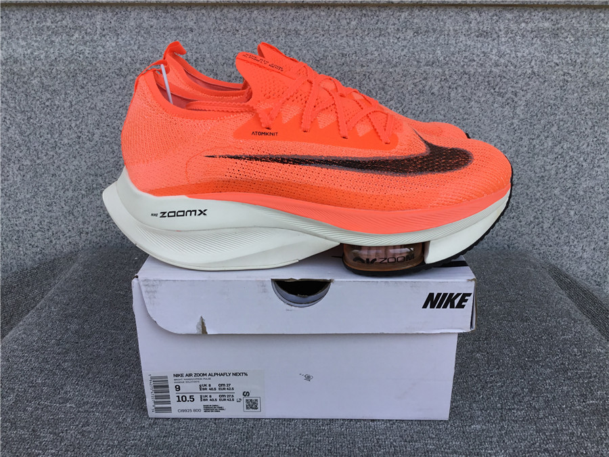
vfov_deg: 45.4
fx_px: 545
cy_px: 228
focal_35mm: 31
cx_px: 304
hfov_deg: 58.4
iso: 25
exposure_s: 1/485
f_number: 2.4
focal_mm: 3.3
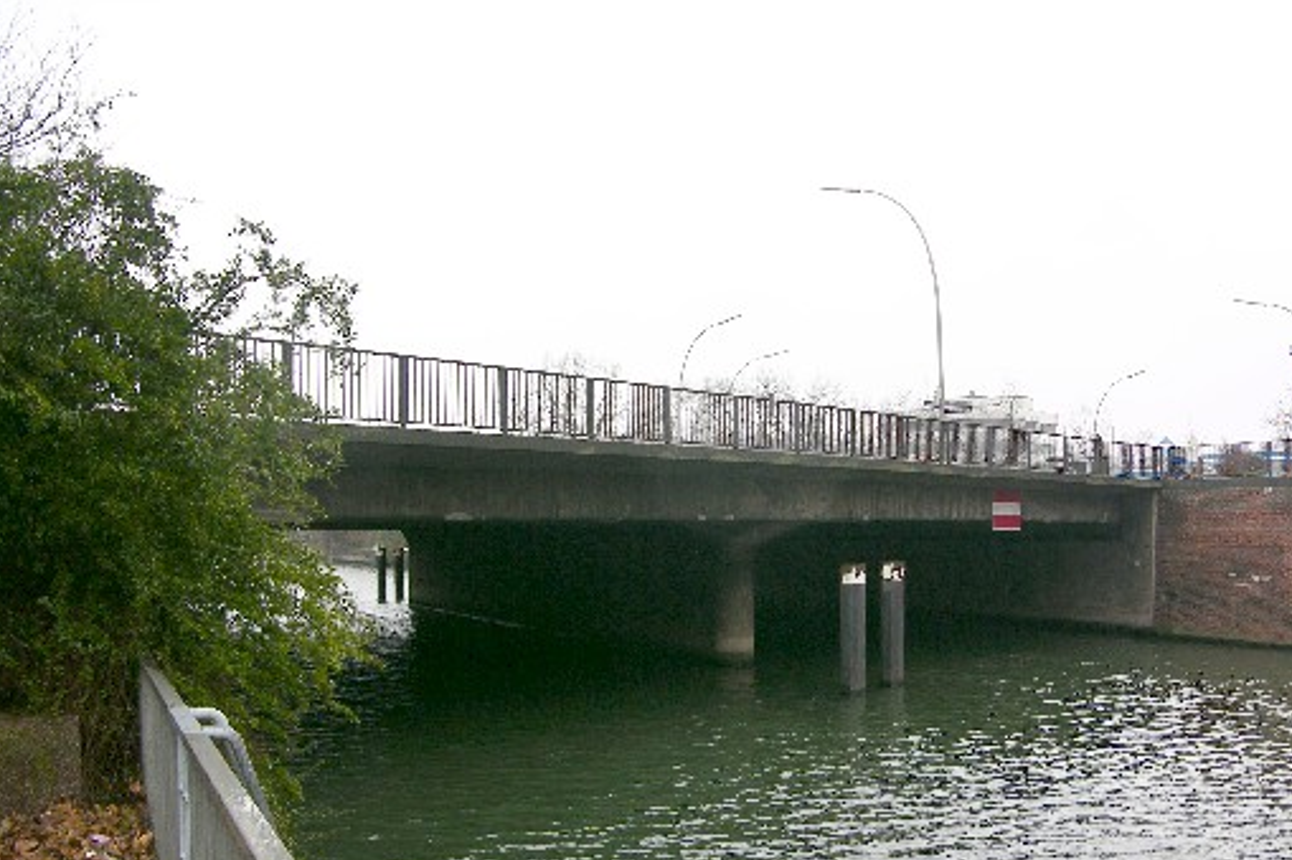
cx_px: 722
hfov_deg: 46.3
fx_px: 1507
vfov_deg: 31.7
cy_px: 556
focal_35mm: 42
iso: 50
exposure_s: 1/22.2
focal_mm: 8.9
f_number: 2.8
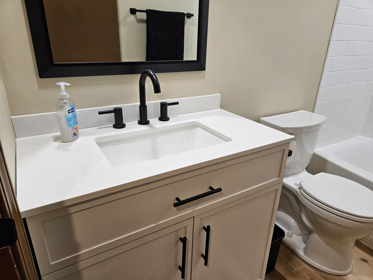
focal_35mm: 23
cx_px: 186
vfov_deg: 58.9
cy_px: 140
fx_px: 248
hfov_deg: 73.9
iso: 200
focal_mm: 5.4
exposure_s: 1/120
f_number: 1.8
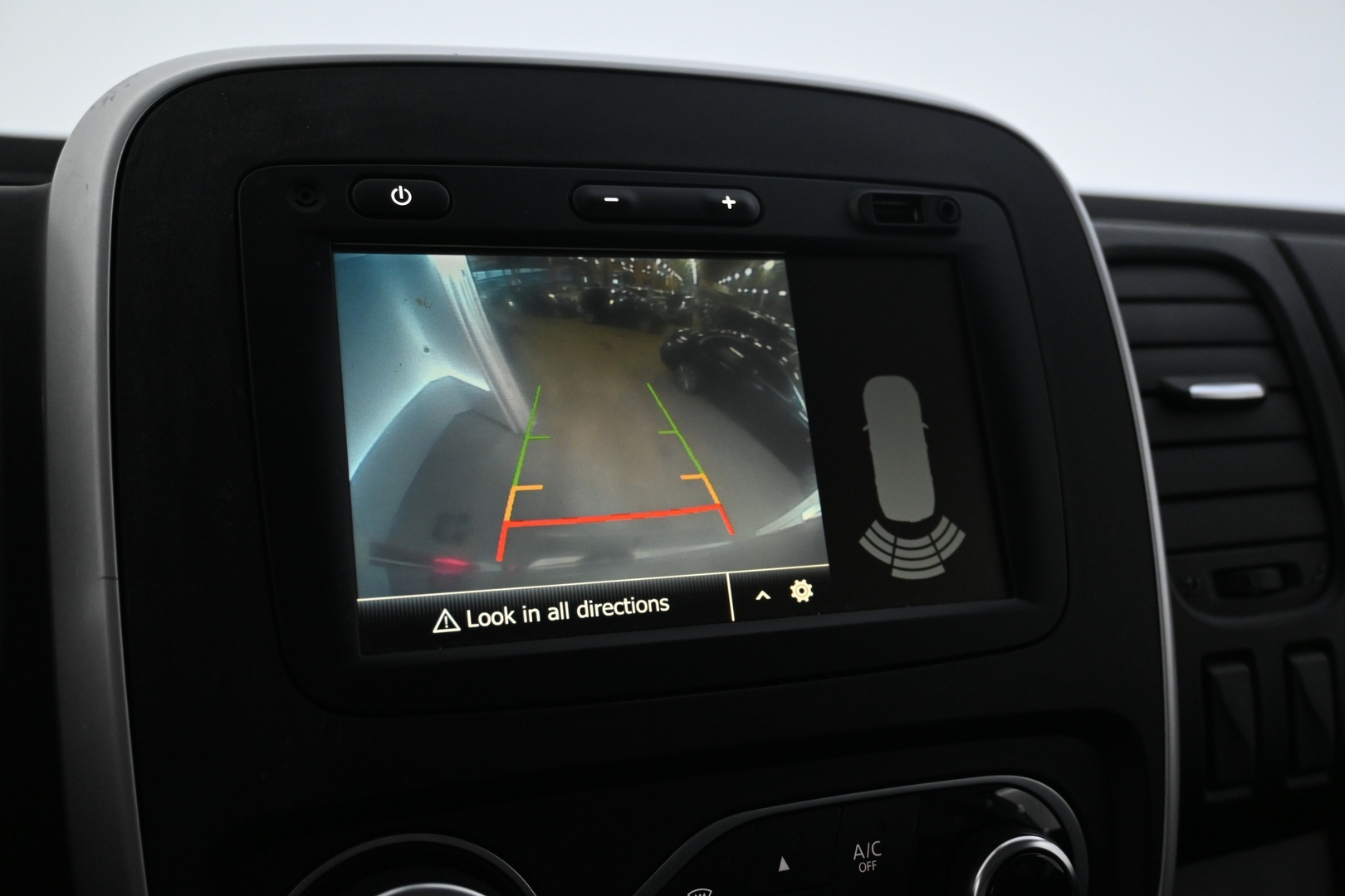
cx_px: 672
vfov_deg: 36.9
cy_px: 448
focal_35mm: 36
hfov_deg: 53.1
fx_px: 1345
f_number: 4.2
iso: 1600
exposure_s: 1/40
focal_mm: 24
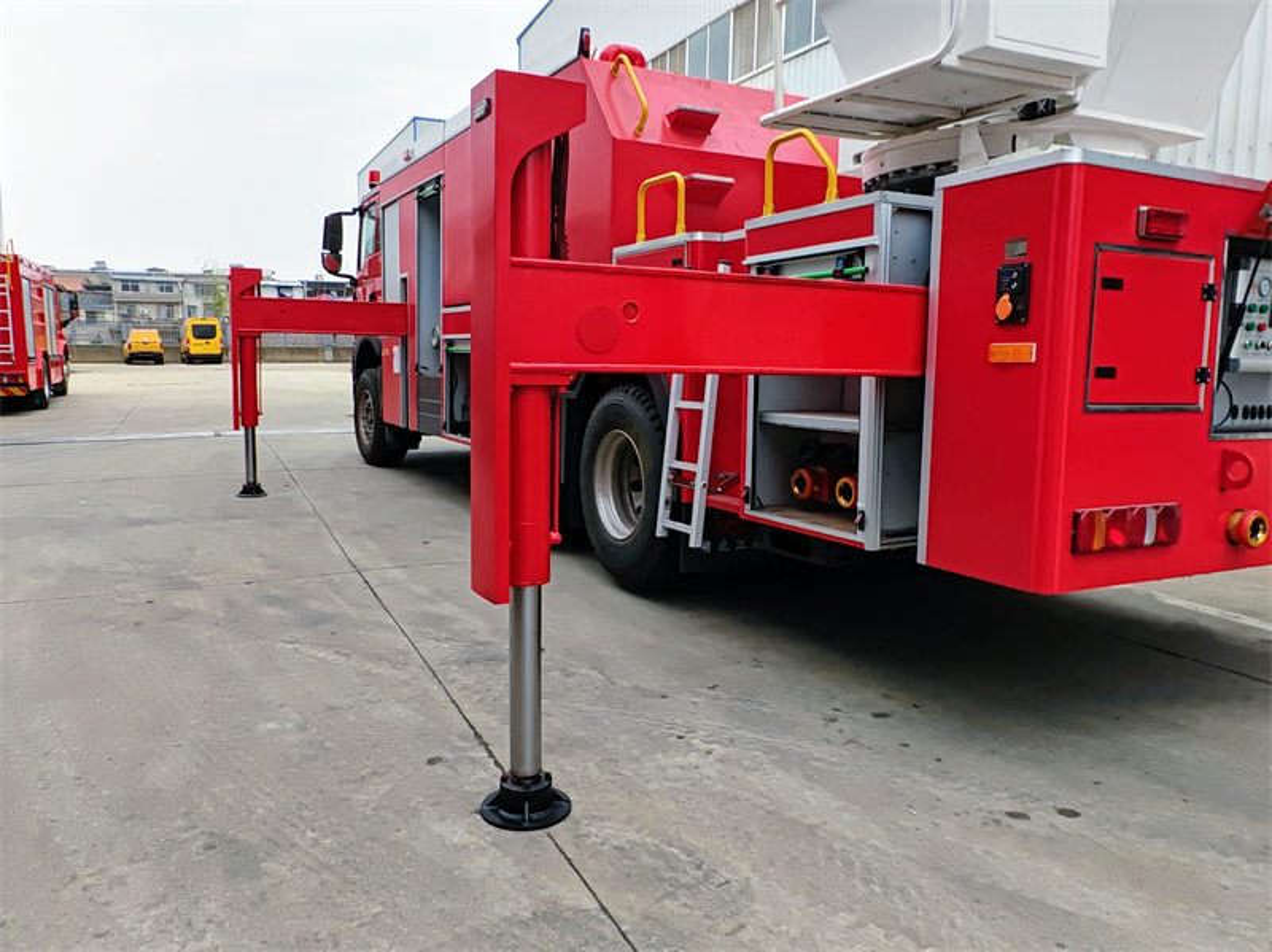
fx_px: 955
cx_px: 636
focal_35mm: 26
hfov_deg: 67.3
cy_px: 476
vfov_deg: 53.0
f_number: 2
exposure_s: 1/210
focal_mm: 1.82
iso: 50
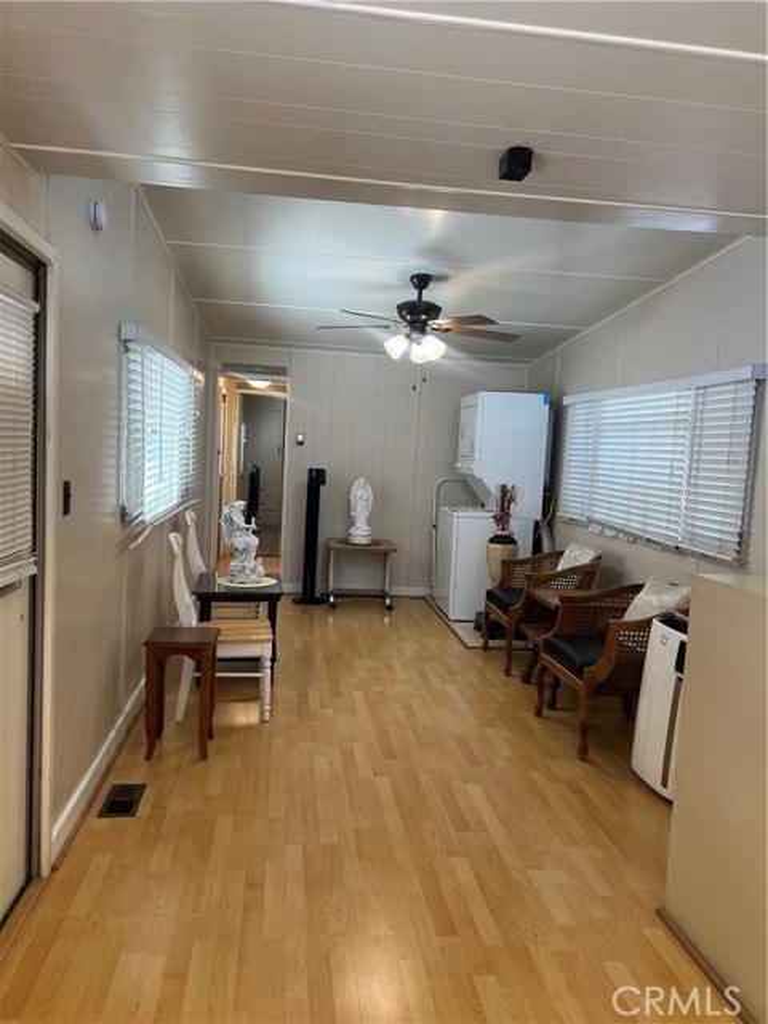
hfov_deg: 53.1
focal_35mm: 26
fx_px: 769
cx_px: 384
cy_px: 512
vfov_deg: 67.3
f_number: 1.5
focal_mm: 5.7
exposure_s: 1/120
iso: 100
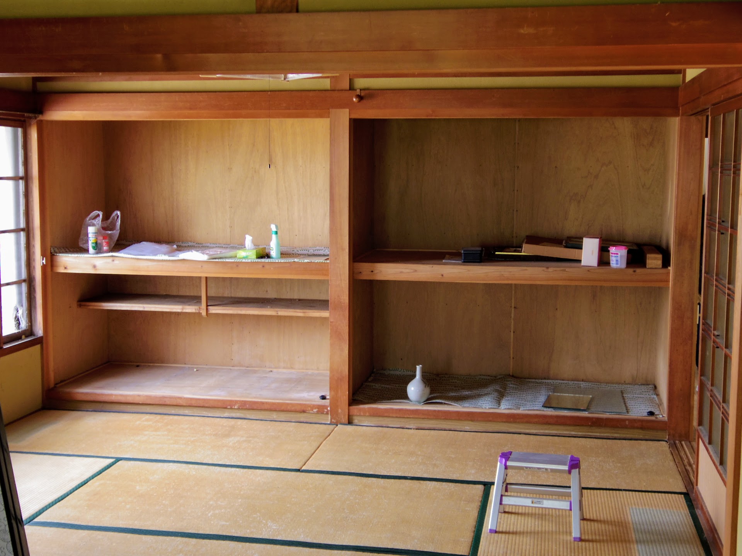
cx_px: 371
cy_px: 278
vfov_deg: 30.9
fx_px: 1007
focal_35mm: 47
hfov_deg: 40.4
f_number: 1.9
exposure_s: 1/30
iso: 125
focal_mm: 8.5
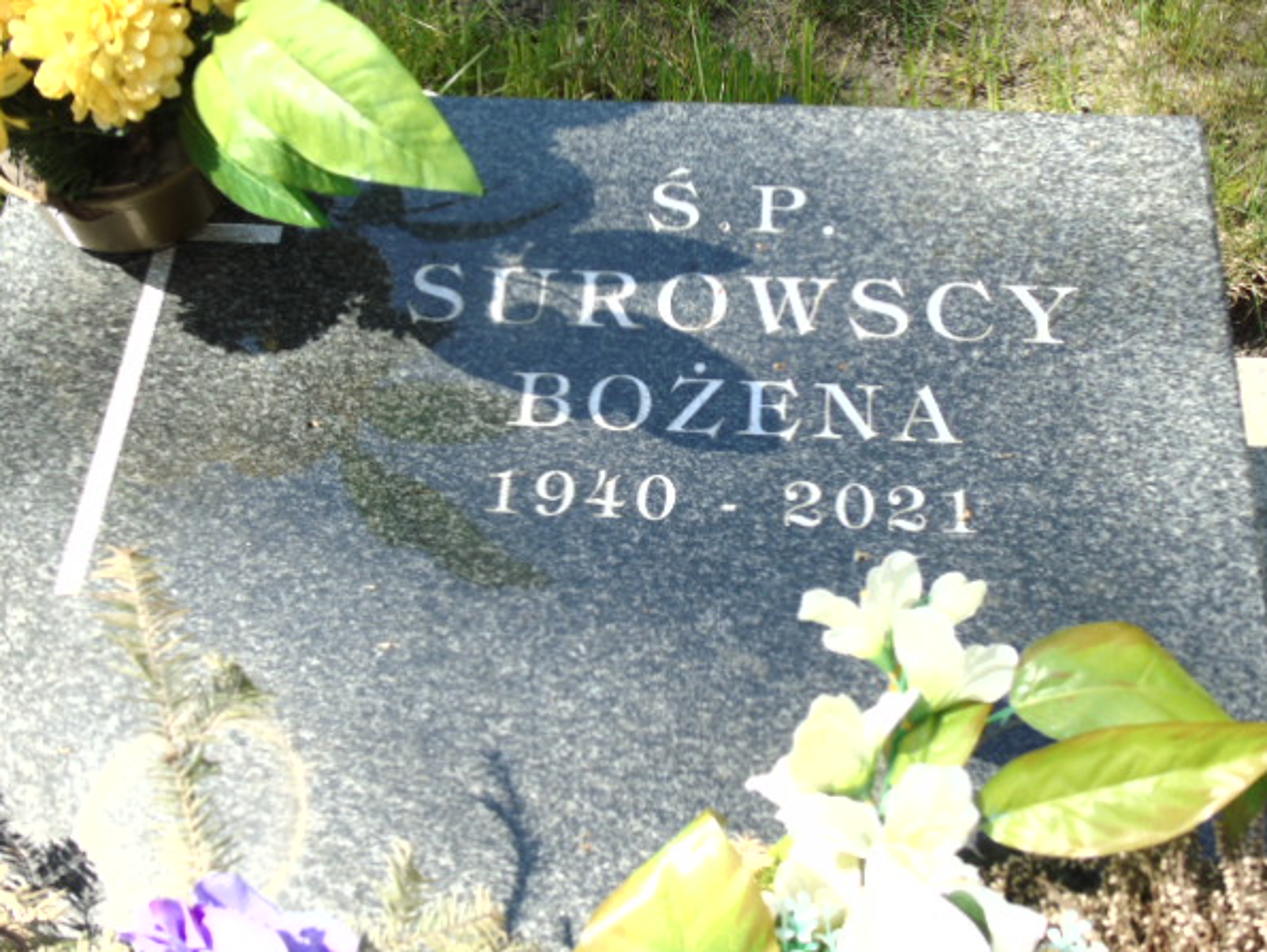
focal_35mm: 43
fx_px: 1575
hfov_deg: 43.8
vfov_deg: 33.6
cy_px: 443
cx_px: 660
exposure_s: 1/250
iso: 80
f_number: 3.9
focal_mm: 7.1
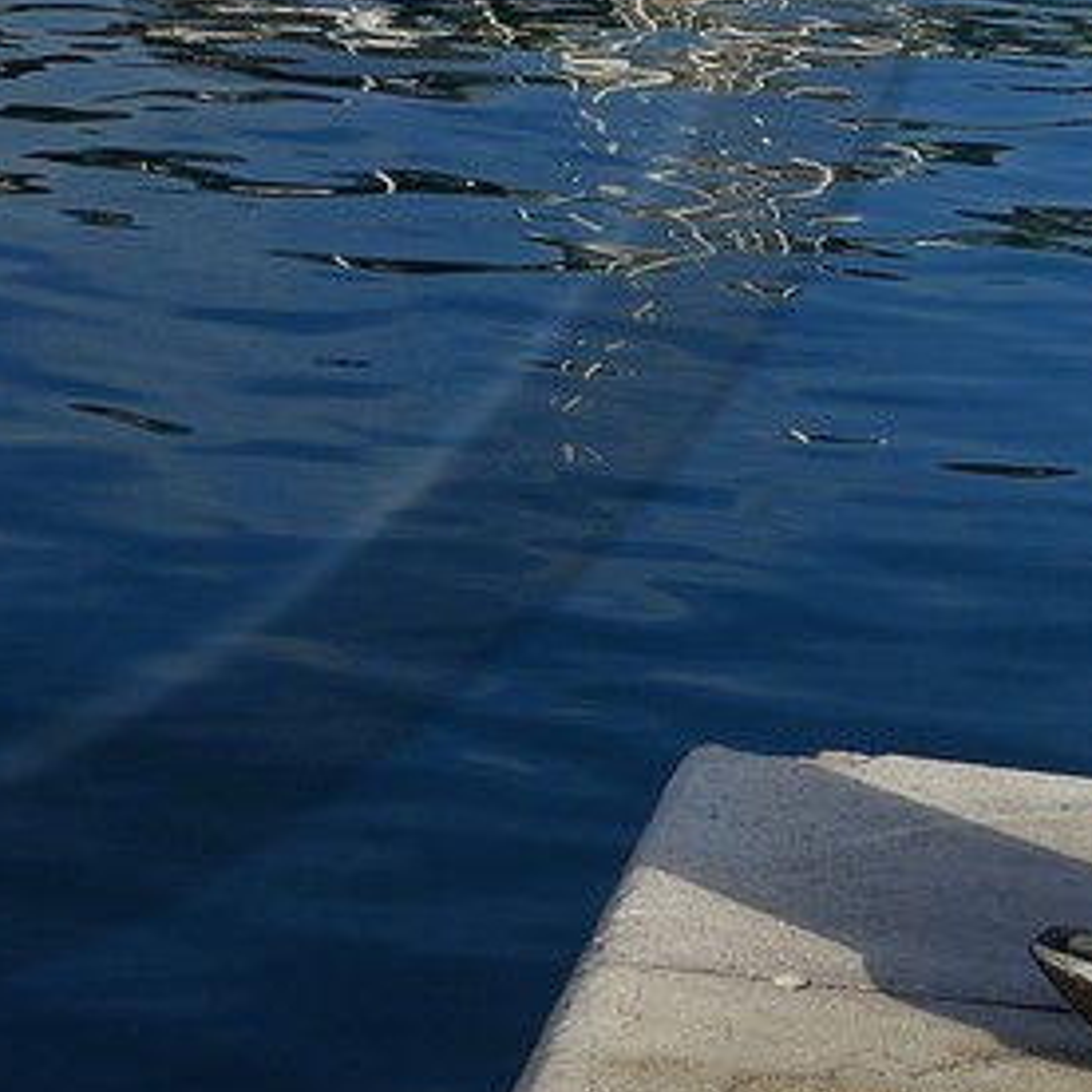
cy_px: -554
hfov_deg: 12.8
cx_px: -621
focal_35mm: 128
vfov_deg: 12.9
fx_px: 4568
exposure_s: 1/160
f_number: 18
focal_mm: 26
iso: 200
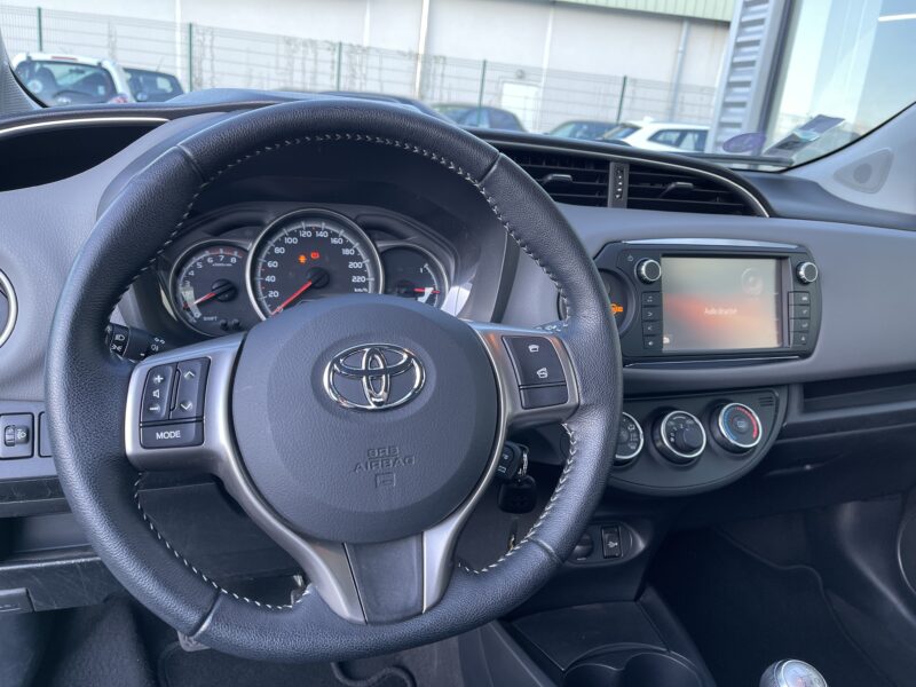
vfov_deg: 53.1
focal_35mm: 26
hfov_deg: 67.3
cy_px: 344
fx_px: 688
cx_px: 458
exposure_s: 1/112
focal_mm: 5.1
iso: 125
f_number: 1.6
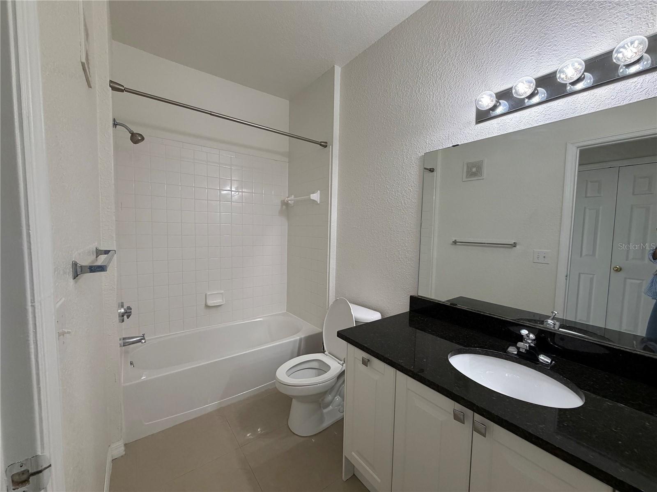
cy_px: 246
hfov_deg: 102.1
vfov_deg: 85.7
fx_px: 266
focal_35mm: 14
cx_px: 328
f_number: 2.2
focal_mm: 2.22
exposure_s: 1/120
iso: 250
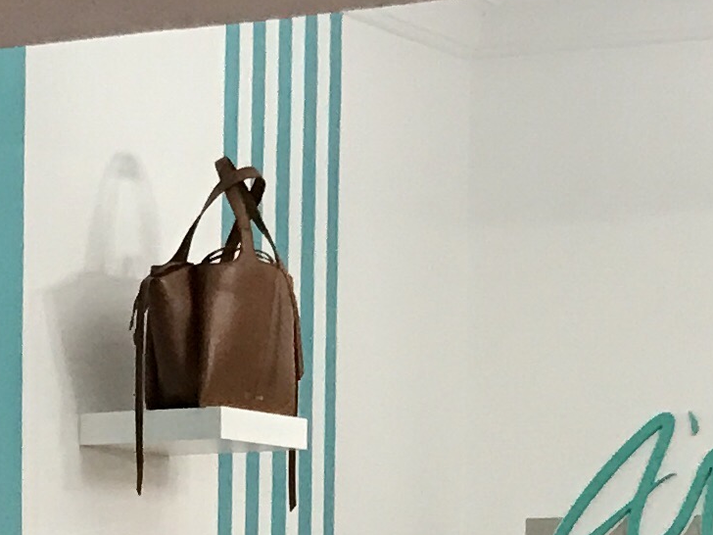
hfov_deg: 12.6
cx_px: 36
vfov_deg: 9.2
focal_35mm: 155
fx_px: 3193
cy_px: 953
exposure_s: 1/17
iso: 64
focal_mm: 3.99
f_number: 1.8
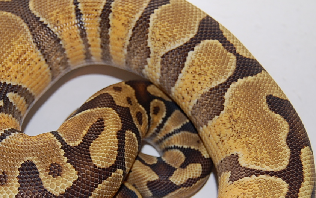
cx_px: 115
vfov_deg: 18.2
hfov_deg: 28.8
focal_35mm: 71
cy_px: 152
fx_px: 612
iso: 250
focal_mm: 26
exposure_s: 1/60
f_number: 4.2
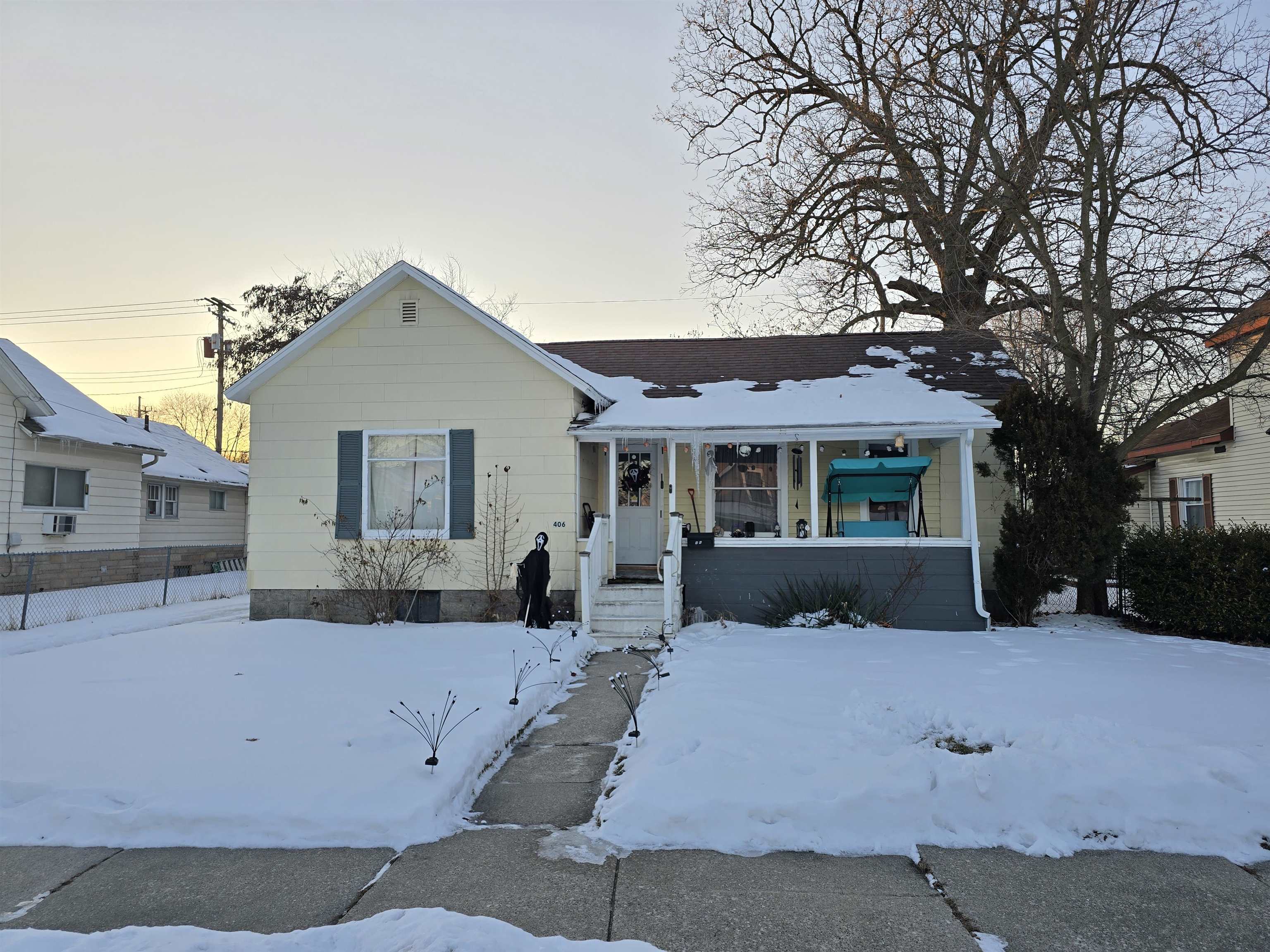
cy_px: 476
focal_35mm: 23
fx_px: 844
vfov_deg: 58.9
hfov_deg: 73.9
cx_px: 635
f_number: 1.7
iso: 16
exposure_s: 1/180
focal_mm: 6.3
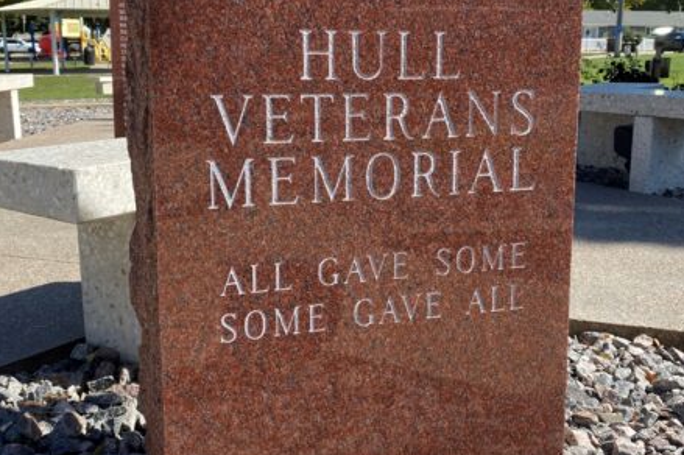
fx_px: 702
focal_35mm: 37
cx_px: 346
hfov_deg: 51.9
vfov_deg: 35.8
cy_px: 192
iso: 32
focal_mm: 4.25
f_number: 1.8
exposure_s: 1/1362
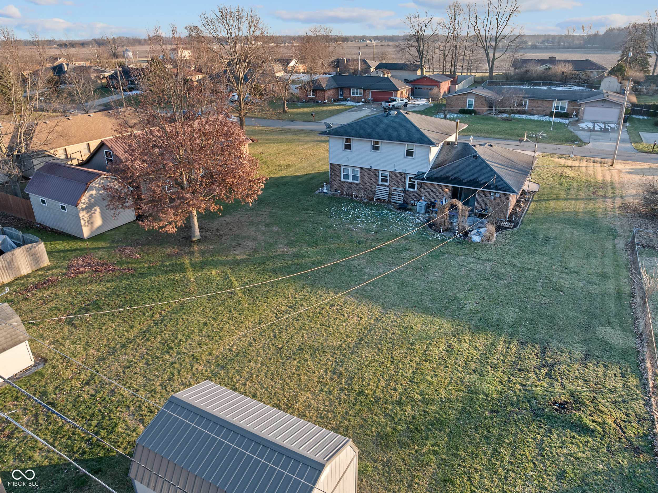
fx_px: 456
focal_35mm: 24
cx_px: 329
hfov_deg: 71.6
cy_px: 246
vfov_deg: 56.8
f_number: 2.8
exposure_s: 1/500
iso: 400
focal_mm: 12.29
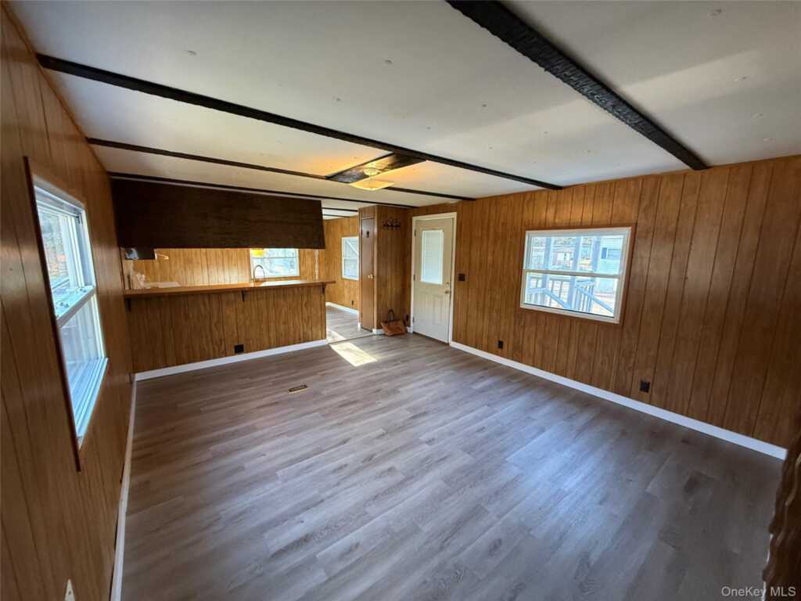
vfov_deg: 85.7
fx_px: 324
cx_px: 400
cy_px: 300
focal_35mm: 14
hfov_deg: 102.1
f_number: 2.2
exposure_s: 1/60
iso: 400
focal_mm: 2.22
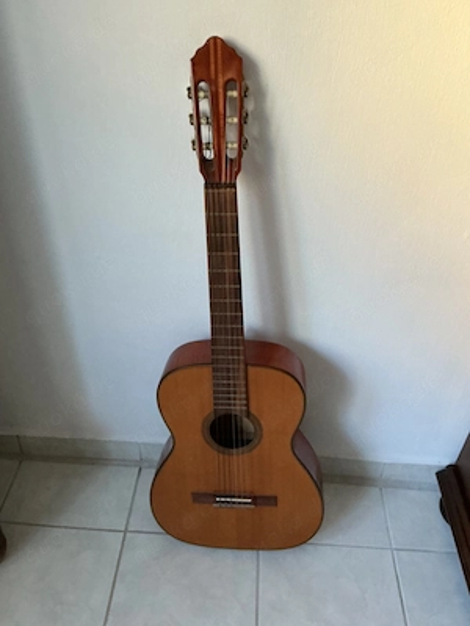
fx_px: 525
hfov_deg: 48.2
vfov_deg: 61.7
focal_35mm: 29
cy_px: 313
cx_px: 235
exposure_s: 1/60
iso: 160
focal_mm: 3
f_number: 1.8
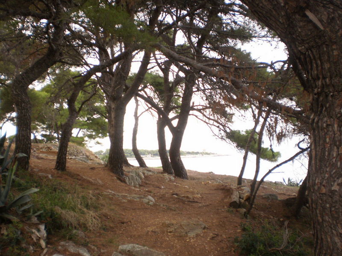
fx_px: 375
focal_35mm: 38
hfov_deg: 49.0
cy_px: 128
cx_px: 171
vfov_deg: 37.7
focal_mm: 6.3
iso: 100
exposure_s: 1/80
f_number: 3.1
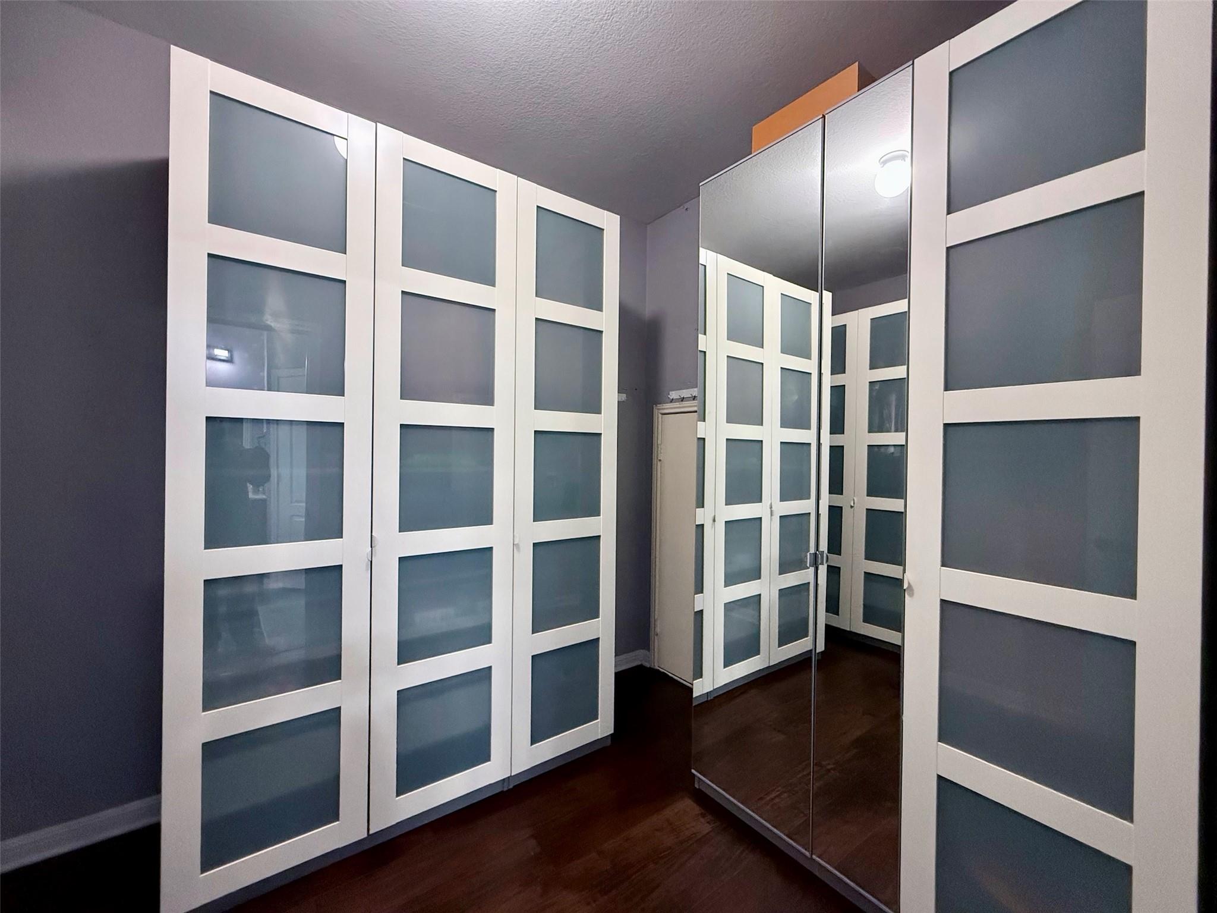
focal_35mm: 14
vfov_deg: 85.7
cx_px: 608
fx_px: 492
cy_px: 456
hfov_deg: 102.1
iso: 800
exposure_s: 1/60
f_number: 2.2
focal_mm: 2.22
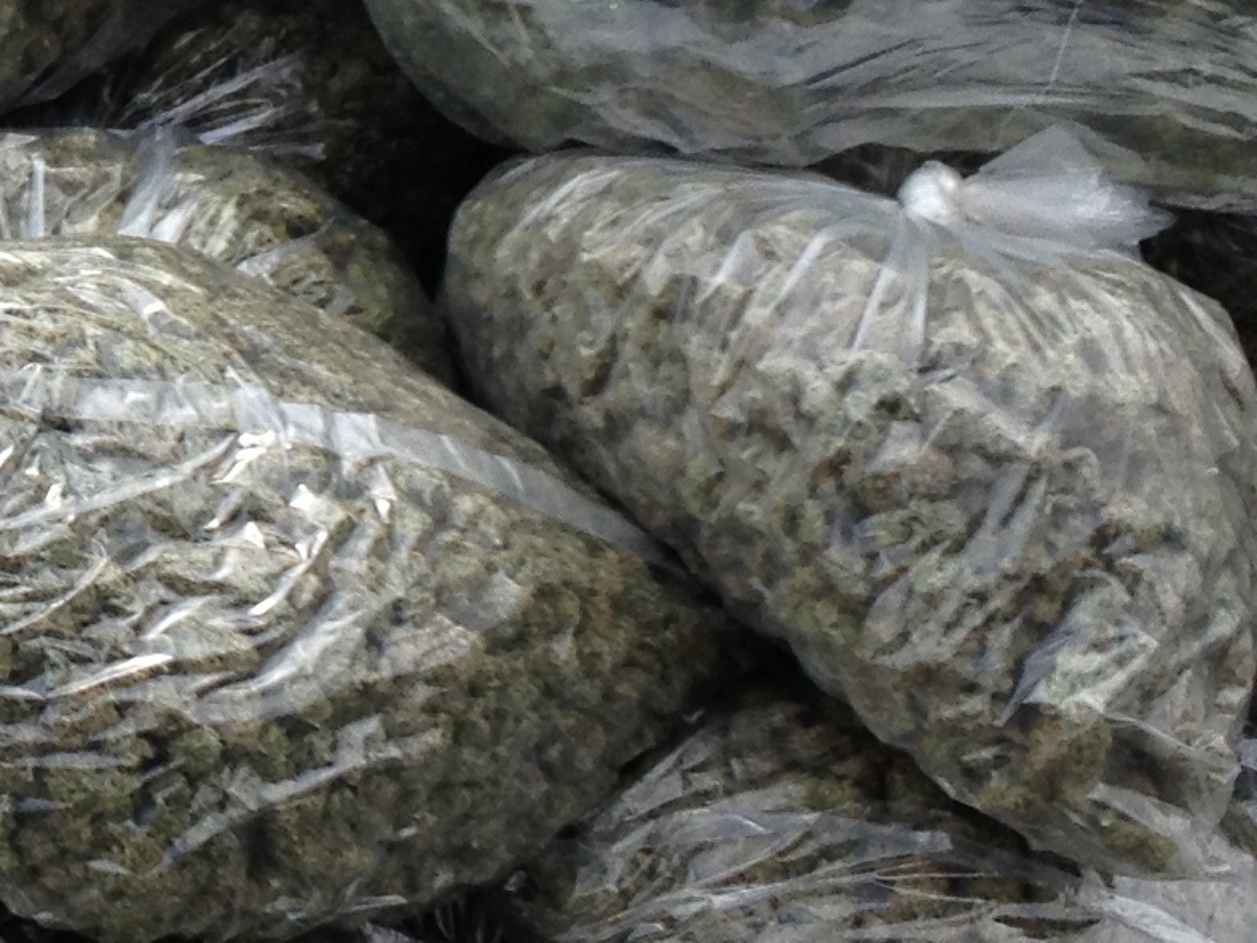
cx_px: -196
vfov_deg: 10.1
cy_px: -65
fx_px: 5265
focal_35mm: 145
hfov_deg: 13.3
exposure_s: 1/627
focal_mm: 4.28
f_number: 2.4
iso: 50
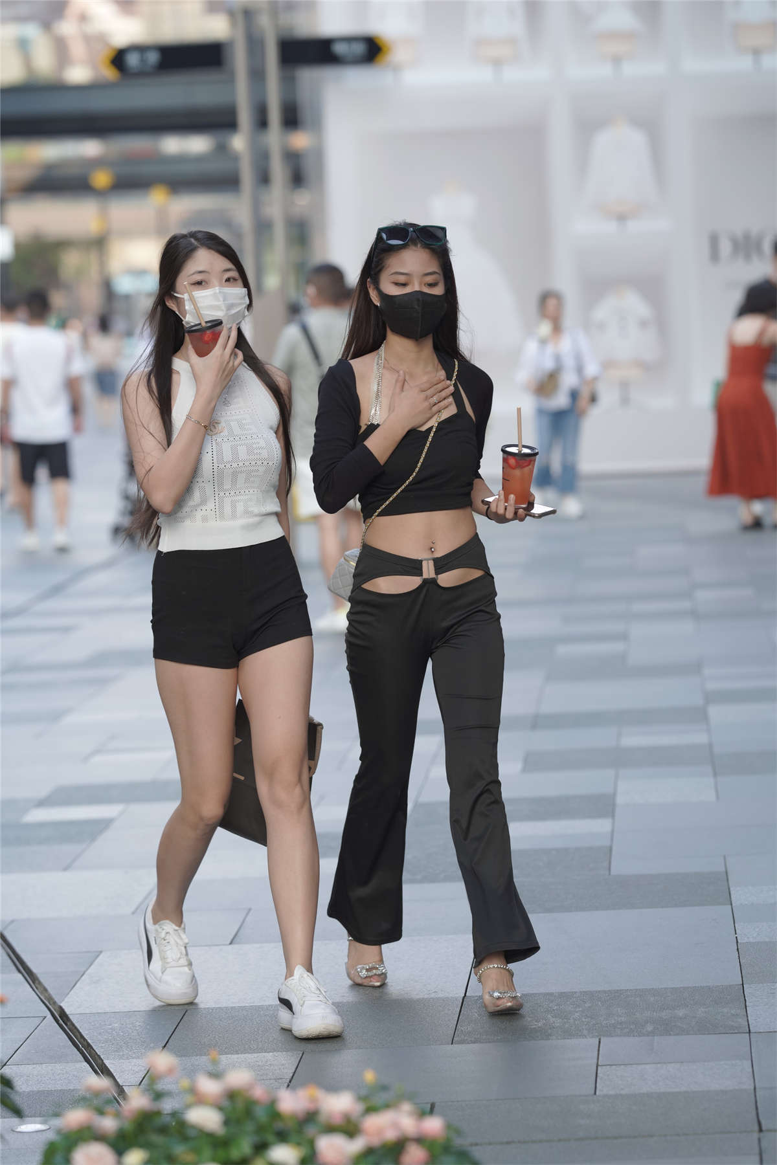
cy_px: 582
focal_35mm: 135
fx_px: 4370
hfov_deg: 10.2
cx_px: 388
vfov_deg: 15.2
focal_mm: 135
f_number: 3.2
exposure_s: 1/400
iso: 400
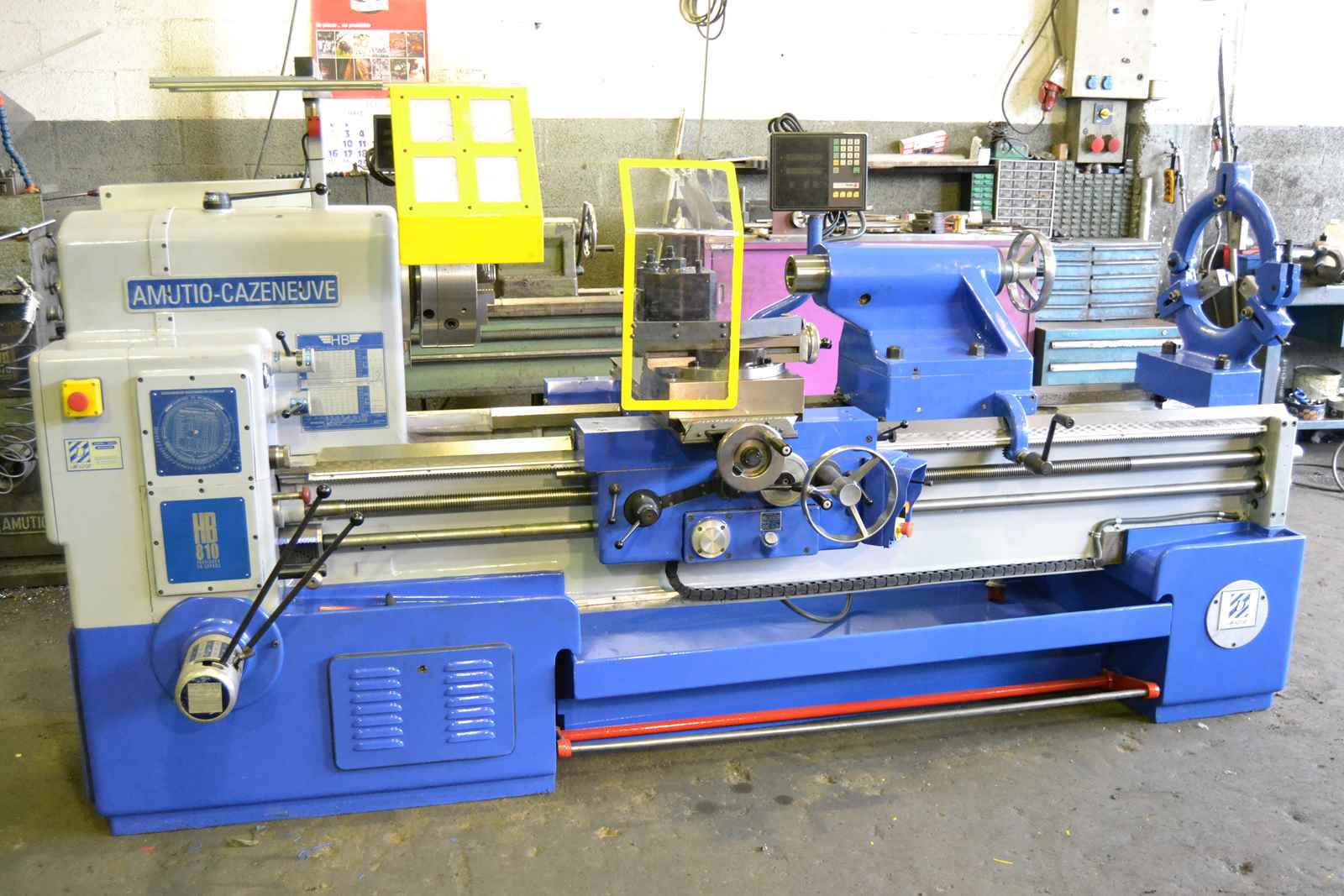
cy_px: 448
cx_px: 672
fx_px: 1232
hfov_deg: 57.2
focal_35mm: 33
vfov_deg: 40.0
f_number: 3.5
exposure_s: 1/60
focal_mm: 22
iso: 3200
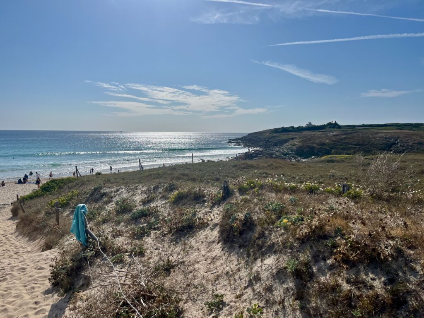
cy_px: 159
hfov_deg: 67.3
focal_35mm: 26
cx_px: 212
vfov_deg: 53.1
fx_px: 318
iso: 50
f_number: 1.6
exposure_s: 1/13333
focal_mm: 5.1
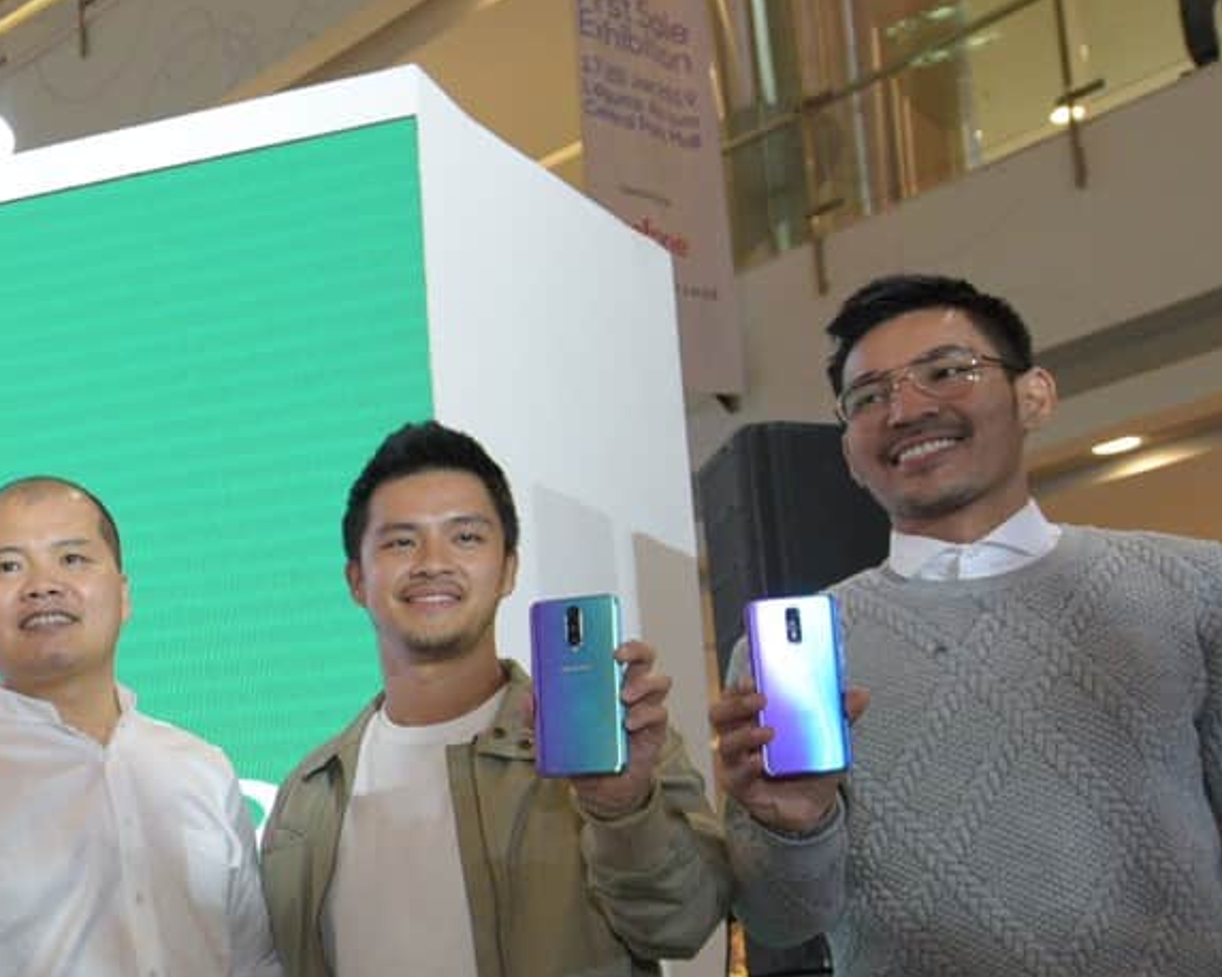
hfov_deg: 27.1
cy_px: 837
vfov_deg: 25.2
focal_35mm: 59
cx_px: -341
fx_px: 2133
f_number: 5
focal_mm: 18
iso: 1000
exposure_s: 1/100
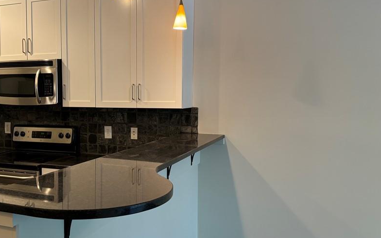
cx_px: 134
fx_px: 374
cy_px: 119
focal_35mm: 36
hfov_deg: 53.2
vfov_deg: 35.3
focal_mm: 5.96
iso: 200
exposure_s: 1/60
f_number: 1.6
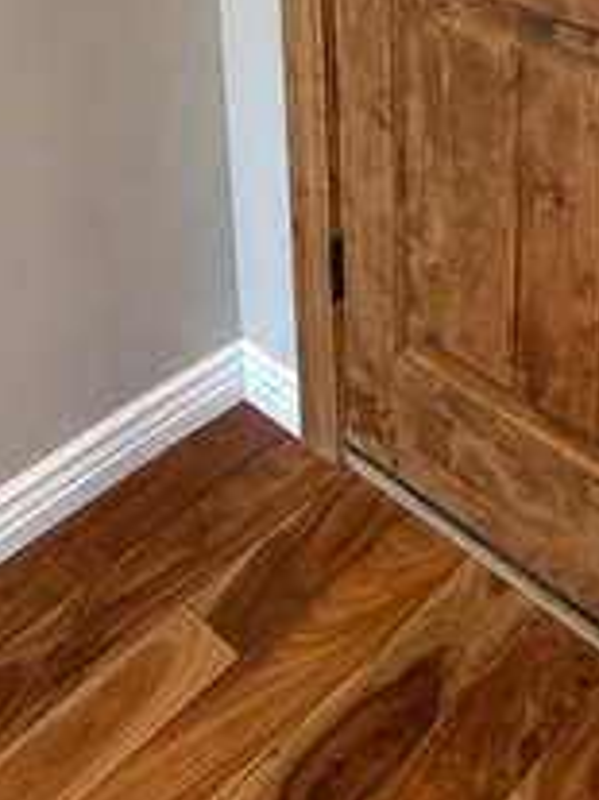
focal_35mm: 52
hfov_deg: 27.7
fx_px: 1201
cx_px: 429
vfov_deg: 31.3
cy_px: -143
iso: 500
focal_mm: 2.22
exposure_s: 1/60
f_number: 2.2
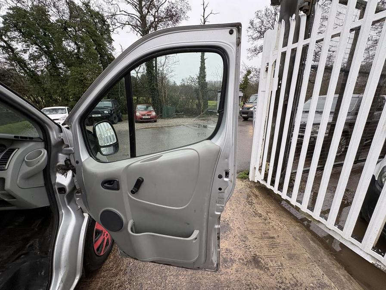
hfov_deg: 102.1
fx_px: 156
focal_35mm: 14
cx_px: 193
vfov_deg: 85.7
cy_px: 145
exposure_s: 1/99
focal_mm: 2.22
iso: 160
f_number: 2.2
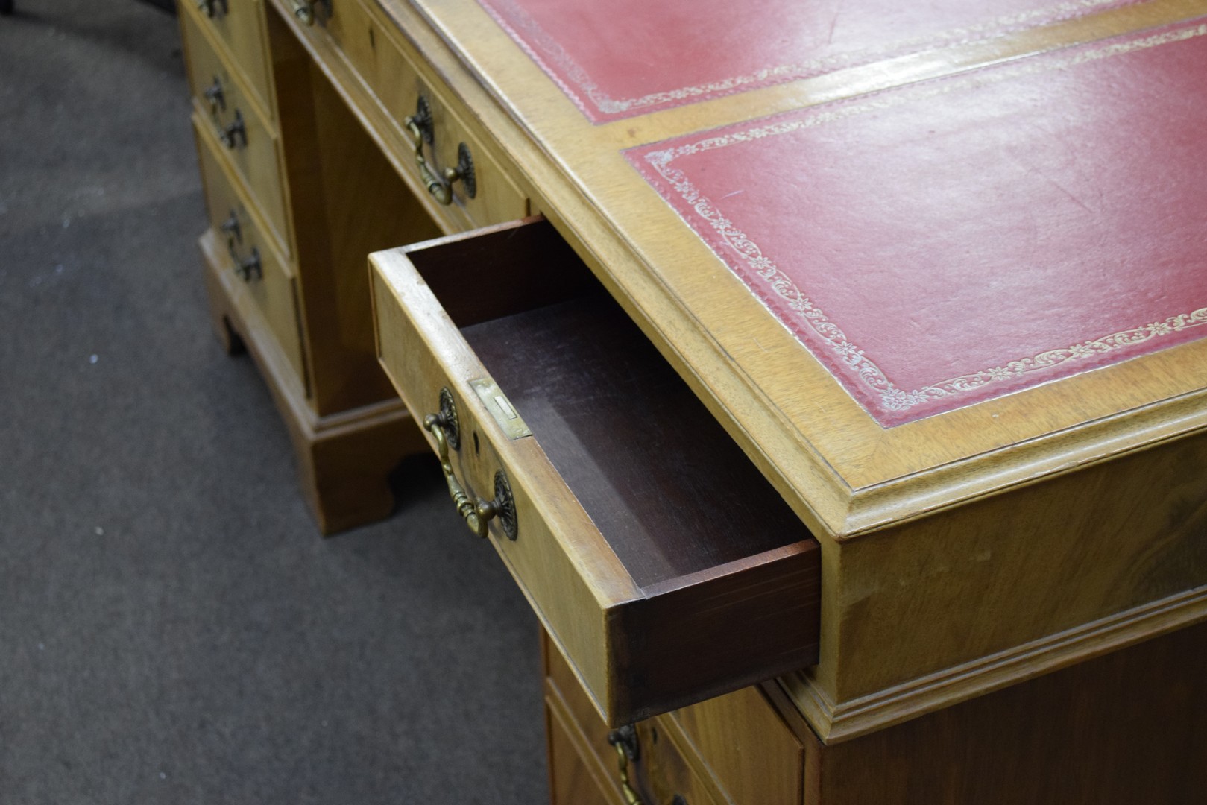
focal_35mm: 63
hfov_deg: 31.9
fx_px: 2112
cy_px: 402
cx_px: 604
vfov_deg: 21.6
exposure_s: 1/60
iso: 2200
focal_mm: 42
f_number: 5.3
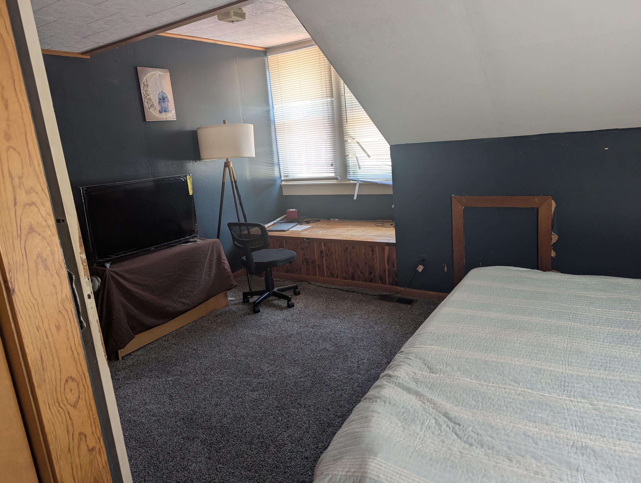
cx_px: 320
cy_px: 242
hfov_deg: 71.5
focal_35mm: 24
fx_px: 445
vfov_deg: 56.9
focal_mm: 6.81
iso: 95
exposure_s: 1/61.7
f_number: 1.85
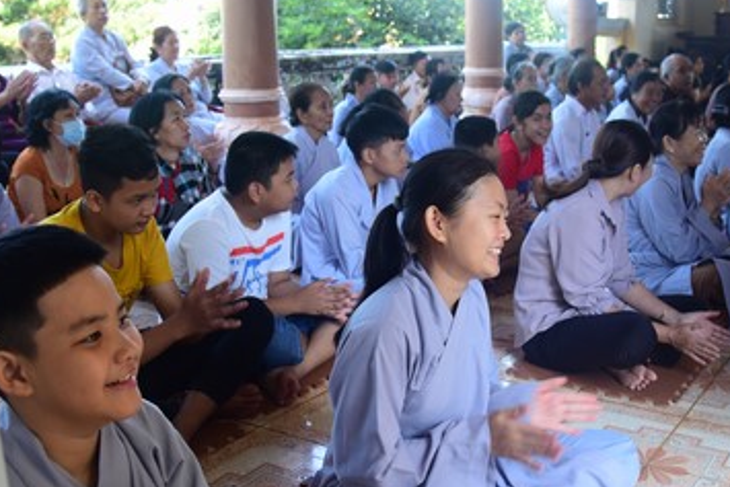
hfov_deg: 44.4
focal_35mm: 44
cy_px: 218
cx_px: 409
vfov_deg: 30.5
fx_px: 893
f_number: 4.5
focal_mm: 24
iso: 200
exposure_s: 1/50
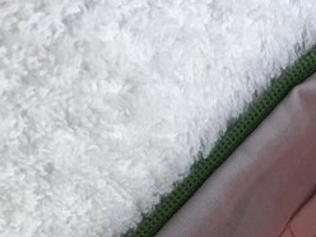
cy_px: 299
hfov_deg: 23.8
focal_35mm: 80
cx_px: 278
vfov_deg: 17.4
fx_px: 730
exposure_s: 1/30
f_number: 2.4
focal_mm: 3.3
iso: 40
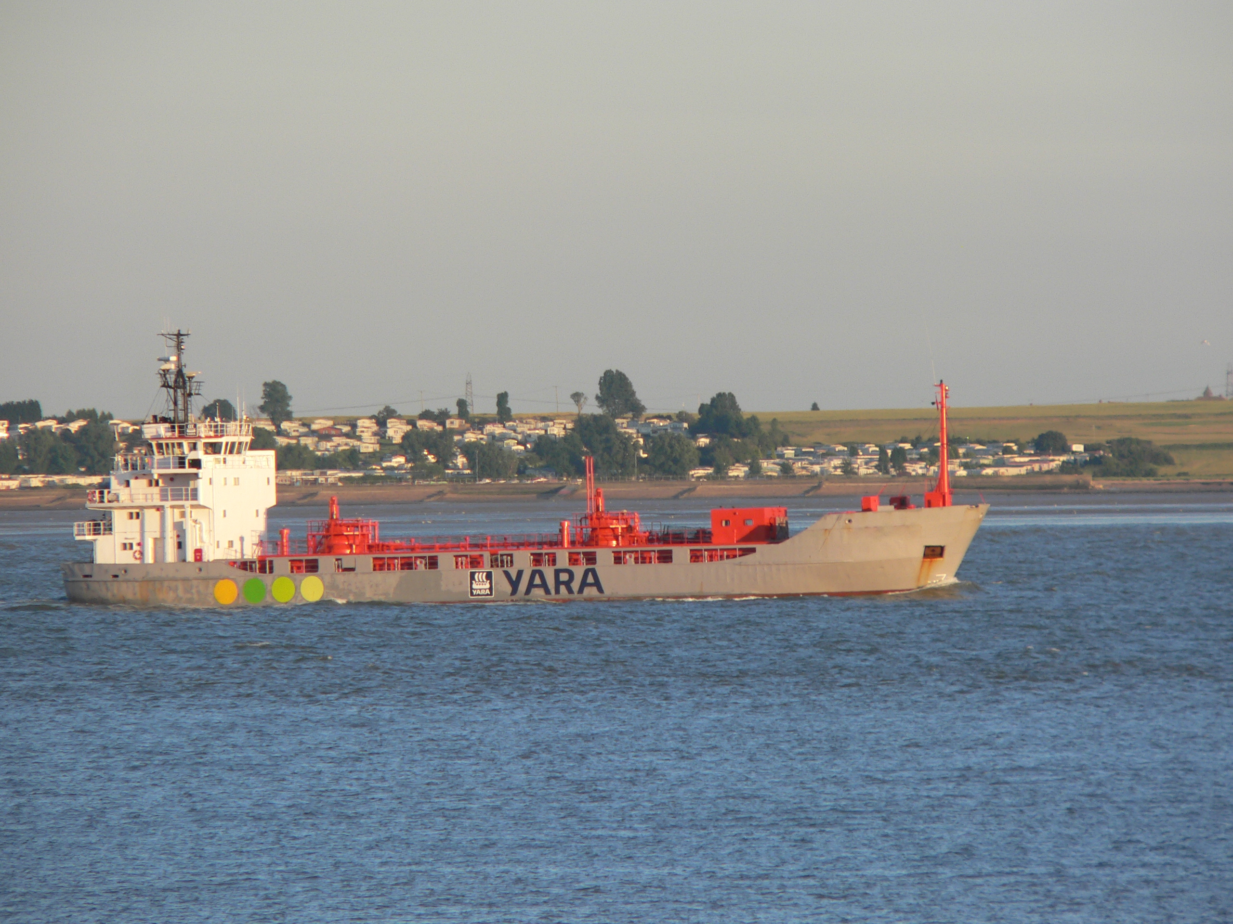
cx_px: 616
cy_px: 462
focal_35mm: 432
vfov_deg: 3.4
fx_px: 15388
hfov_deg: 4.6
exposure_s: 1/250
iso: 80
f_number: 4
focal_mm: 72
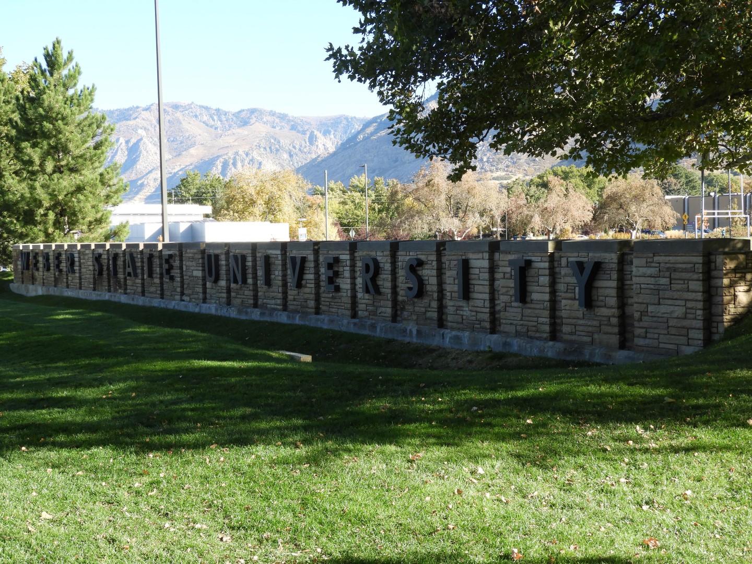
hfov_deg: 34.9
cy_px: 282
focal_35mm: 55
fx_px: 1195
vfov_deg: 26.6
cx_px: 376
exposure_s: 1/200
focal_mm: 9.9
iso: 100
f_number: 4
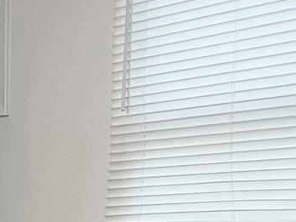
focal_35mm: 153
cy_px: 437
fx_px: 1308
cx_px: -384
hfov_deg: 11.1
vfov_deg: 9.1
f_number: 1.6
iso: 100
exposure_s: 1/60
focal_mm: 4.2
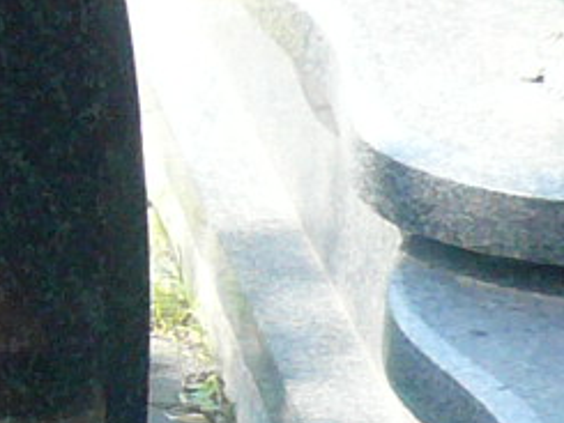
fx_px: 3831
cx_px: -407
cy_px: 453
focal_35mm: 235
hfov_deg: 8.2
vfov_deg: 6.3
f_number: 2.8
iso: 100
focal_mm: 4.6
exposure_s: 1/200
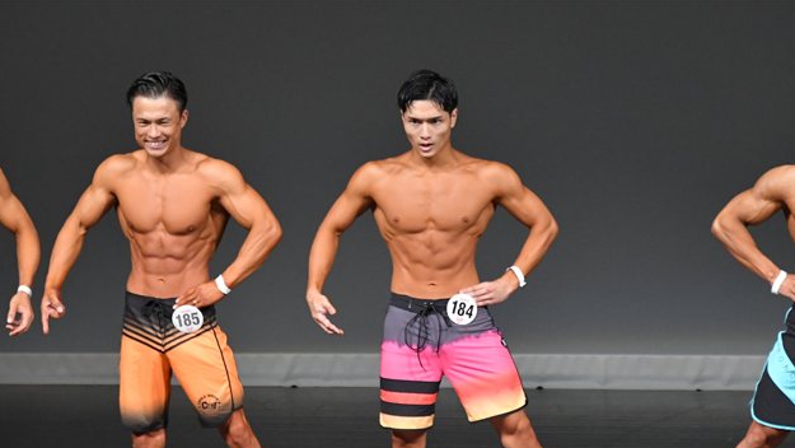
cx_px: 390
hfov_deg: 5.3
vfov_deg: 3.0
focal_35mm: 409
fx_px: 8624
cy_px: 326
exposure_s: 1/400
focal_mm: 210
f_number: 5.6
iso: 4000
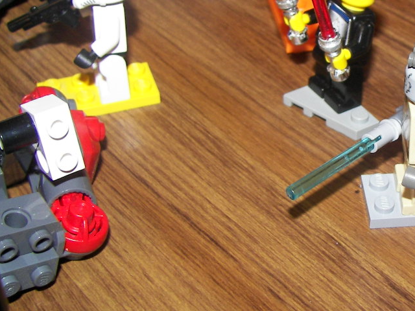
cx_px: 372
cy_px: 130
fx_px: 863
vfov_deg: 20.4
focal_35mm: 72
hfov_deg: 26.2
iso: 100
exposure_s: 1/30
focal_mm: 6
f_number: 2.8
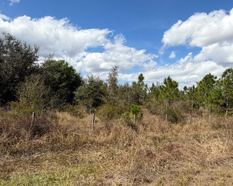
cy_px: 98
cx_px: 133
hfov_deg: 65.7
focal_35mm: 26
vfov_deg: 54.9
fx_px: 179
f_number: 2.2
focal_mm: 2.22
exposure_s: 1/1033
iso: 20
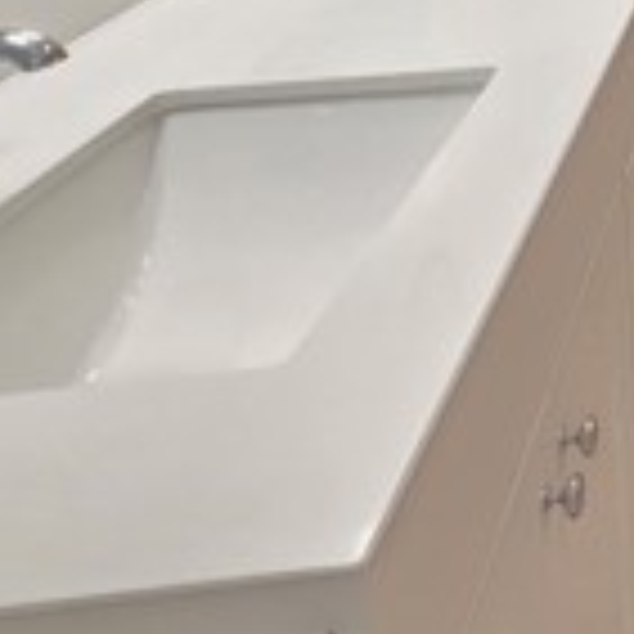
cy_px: -315
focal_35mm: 52
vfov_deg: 25.1
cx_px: 971
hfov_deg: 24.7
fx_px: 1078
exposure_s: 1/60
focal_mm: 2.2
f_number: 2.2
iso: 100
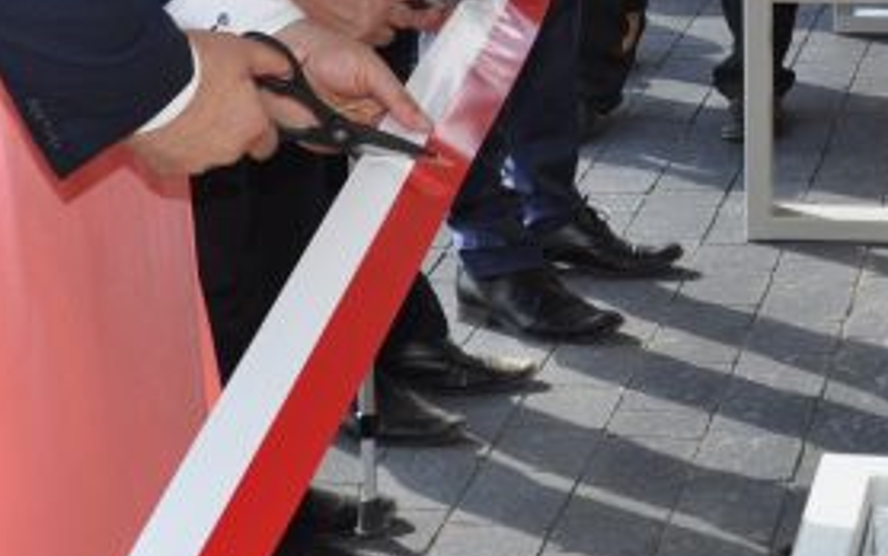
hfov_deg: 16.9
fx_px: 2978
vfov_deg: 10.5
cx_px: 645
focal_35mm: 123
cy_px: -81
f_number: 6.7
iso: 200
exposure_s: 1/200
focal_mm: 28
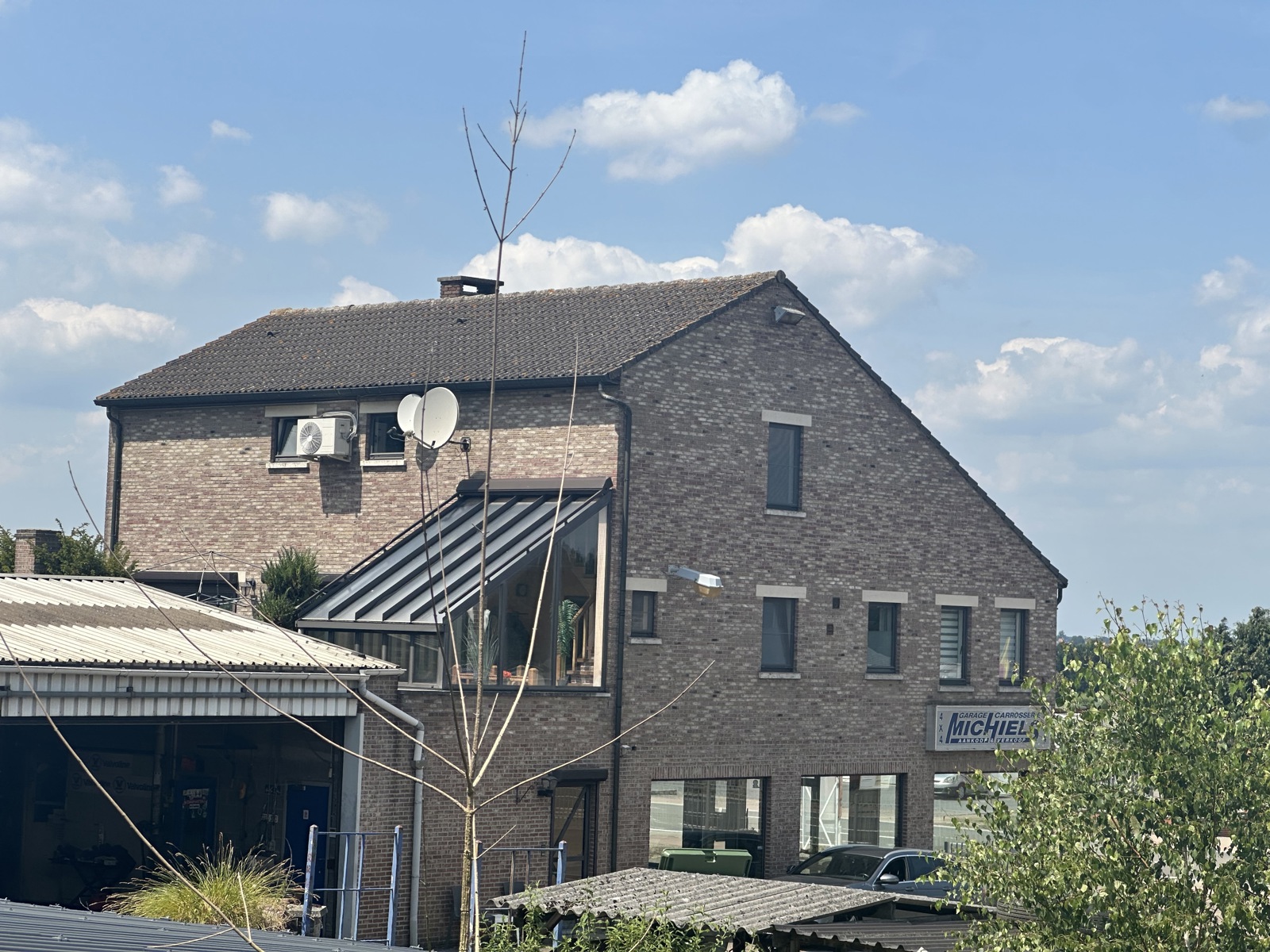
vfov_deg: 19.1
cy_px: 476
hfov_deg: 25.3
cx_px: 635
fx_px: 2825
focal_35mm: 77
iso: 32
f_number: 2.8
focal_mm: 9
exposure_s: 1/737
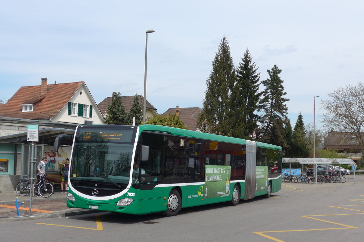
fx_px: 495
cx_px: 180
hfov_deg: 40.3
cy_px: 129
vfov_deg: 27.5
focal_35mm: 49
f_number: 3
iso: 80
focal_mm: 9.5
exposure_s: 1/1600
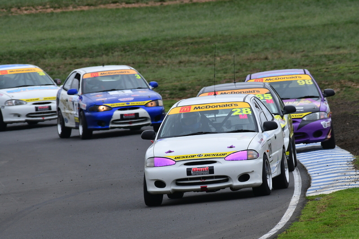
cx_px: 180
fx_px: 7477
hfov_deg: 2.8
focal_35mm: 750
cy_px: 120
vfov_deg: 1.8
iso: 640
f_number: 13
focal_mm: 500
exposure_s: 1/640
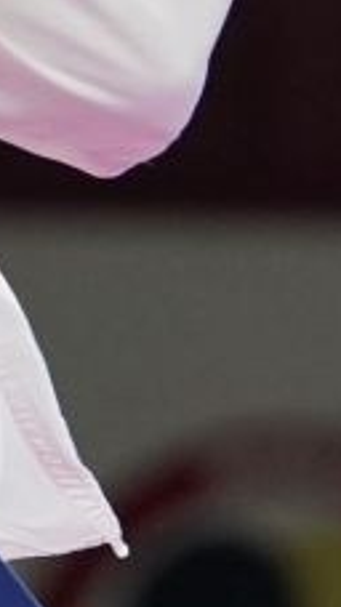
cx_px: 152
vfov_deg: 1.3
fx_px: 26595
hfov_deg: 0.7
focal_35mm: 1652
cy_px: 101
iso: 2500
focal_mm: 200
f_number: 2.8
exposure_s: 1/1000
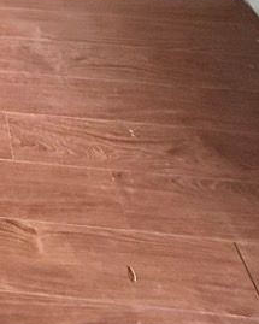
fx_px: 499
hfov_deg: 24.2
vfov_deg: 20.8
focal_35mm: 52
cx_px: -106
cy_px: -288
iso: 1250
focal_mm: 2.22
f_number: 2.2
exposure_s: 1/50
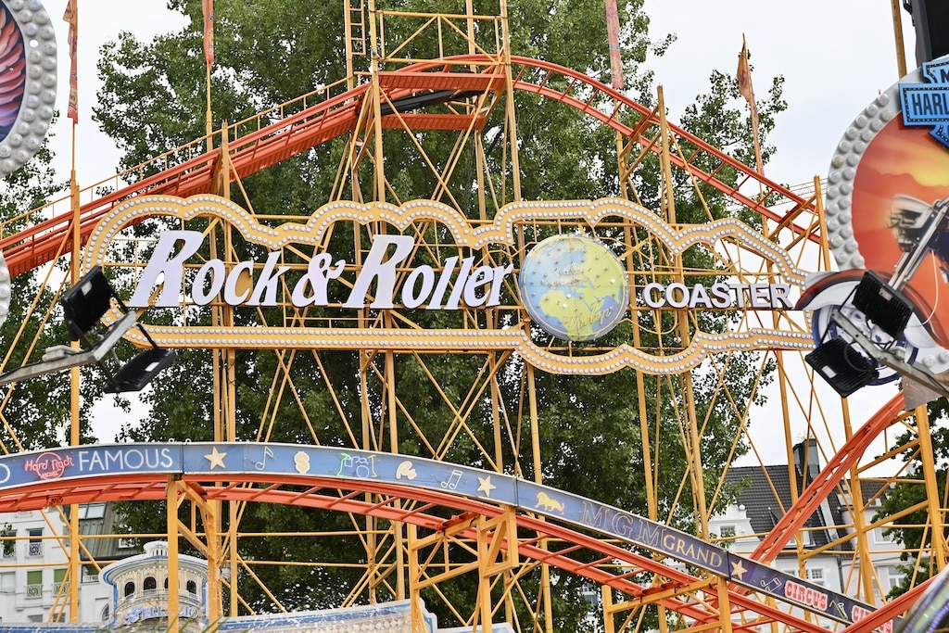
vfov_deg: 19.5
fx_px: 1845
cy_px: 316
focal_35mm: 70
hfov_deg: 28.8
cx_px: 474
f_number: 7.1
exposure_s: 1/125
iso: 100
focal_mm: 70
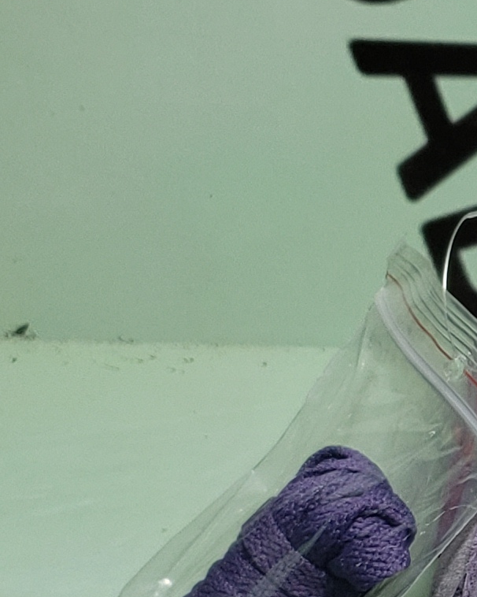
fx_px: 2383
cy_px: 486
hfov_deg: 10.4
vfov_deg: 14.2
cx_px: 982
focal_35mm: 135
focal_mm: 4.3
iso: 50
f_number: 1.5
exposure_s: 1/306
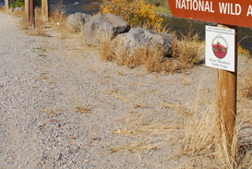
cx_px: 174
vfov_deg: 16.9
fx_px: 554
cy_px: -5
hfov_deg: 25.5
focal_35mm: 79
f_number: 8
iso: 160
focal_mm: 18
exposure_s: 1/250
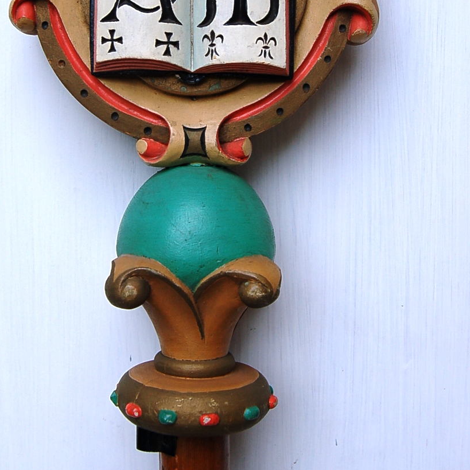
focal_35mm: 54
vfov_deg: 31.0
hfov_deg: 31.7
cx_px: 191
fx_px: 826
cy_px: 99
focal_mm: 23
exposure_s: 1/125
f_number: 5.6
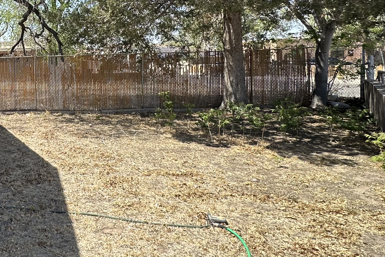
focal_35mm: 34
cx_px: -5
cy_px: 74
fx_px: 364
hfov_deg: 46.2
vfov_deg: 38.2
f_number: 2.2
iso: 40
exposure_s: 1/540
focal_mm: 2.22
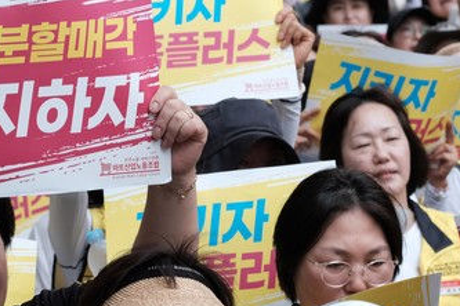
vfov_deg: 5.7
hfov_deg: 8.5
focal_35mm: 243
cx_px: 90
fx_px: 3105
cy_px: 198
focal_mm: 90
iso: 1600
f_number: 8
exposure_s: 1/125
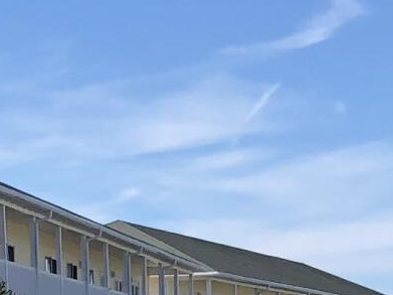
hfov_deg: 9.2
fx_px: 2440
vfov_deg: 6.2
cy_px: 982
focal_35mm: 215
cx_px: 201
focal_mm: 3.99
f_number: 1.8
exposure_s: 1/1372
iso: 20
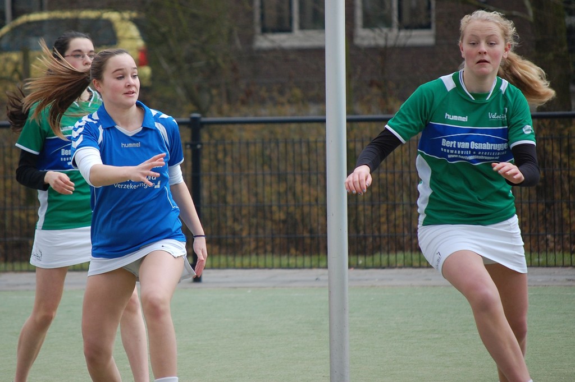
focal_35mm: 300
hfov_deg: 6.9
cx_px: 288
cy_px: 191
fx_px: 4788
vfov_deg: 4.6
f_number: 5.6
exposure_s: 1/640
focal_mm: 200
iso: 400
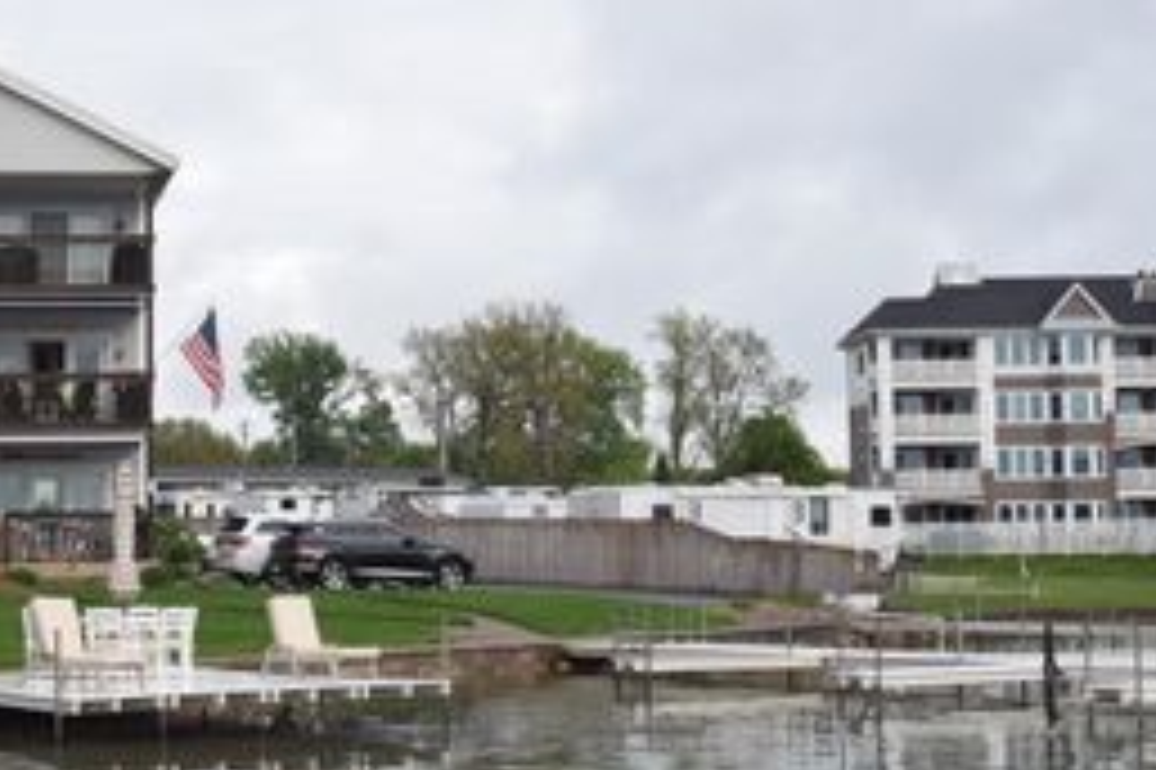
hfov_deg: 28.0
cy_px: 349
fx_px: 2246
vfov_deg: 19.4
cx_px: 175
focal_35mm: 70
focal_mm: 24
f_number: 6.3
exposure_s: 1/160
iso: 100
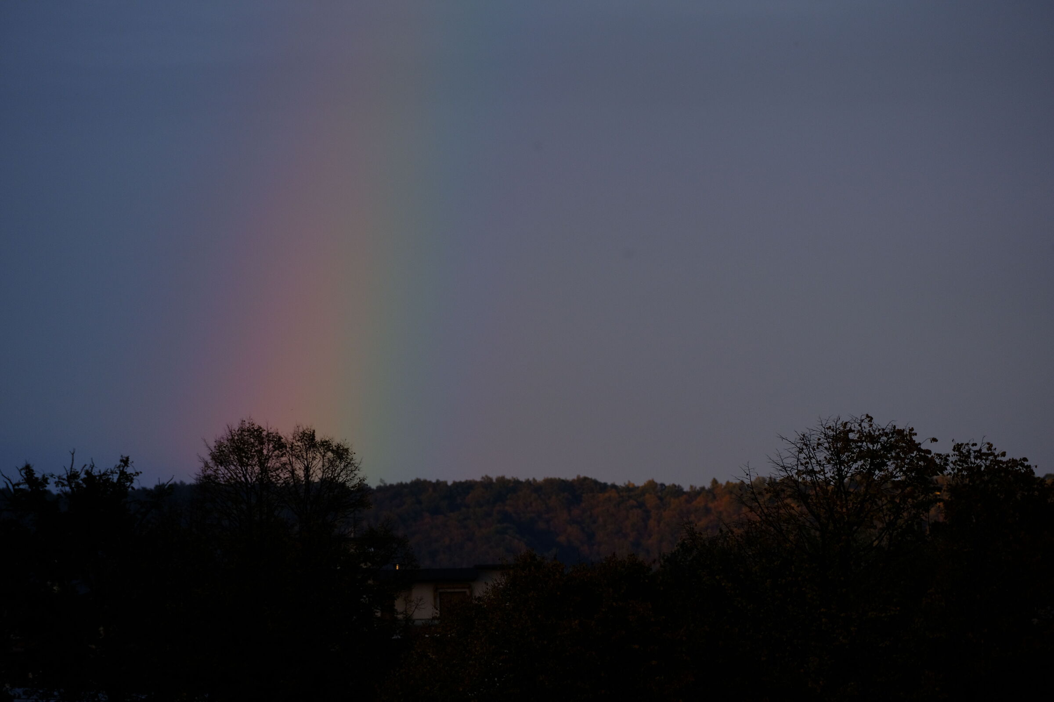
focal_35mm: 298
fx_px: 8724
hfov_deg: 6.9
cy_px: 351
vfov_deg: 4.6
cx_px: 527
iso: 320
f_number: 5
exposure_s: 1/400
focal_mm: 198.9
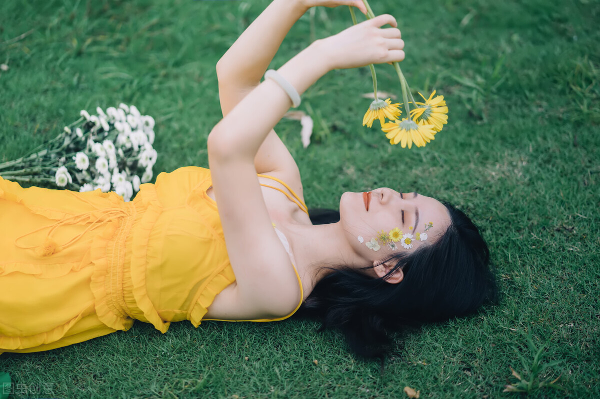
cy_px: 200
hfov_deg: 23.9
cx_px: 300
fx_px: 1416
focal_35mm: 85
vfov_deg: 16.1
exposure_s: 1/1000
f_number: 1.8
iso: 100
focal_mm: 85
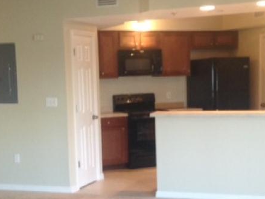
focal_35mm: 77
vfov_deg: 19.1
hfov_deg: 25.3
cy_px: 139
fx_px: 590
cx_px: 129
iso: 125
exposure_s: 1/20
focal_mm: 4.12
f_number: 2.4
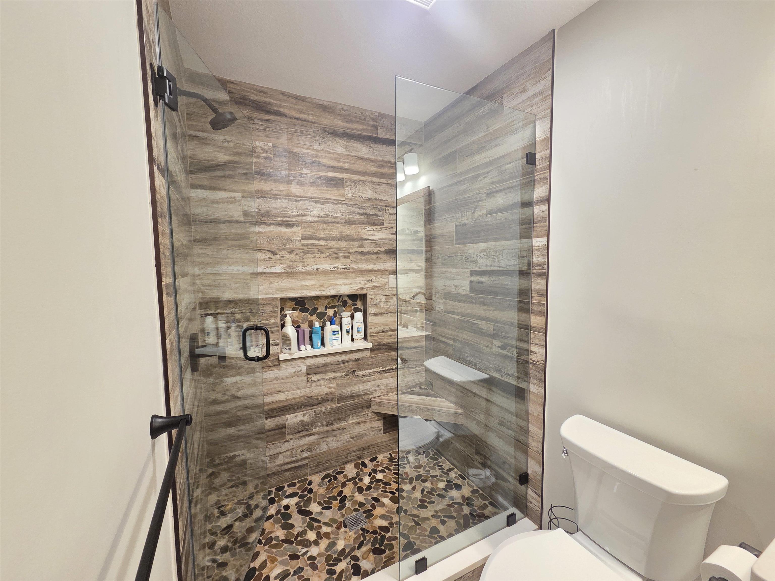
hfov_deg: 106.2
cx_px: 388
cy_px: 290
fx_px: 291
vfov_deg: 89.9
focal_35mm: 13
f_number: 2.2
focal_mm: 2.2
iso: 640
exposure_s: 1/60
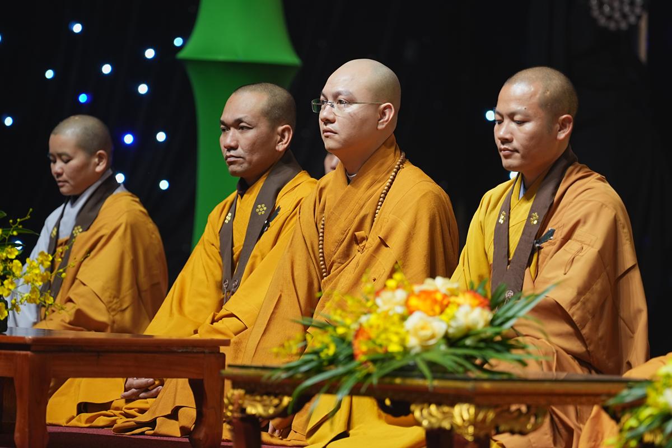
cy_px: 224
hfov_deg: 8.1
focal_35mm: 255
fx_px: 4760
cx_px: 336
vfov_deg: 5.4
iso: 400
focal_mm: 170
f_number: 2.8
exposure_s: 1/100
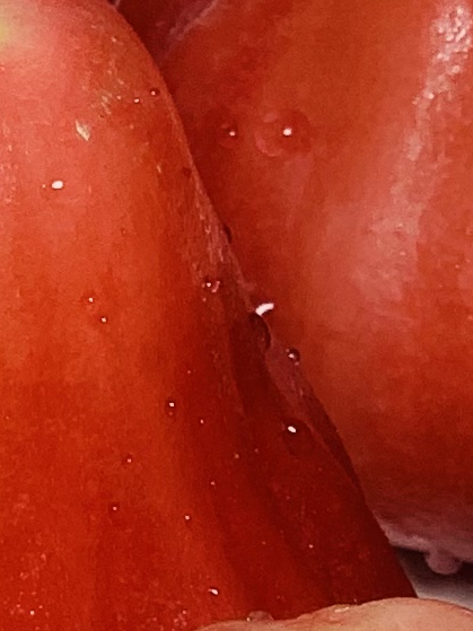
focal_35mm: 375
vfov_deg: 5.3
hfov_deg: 3.9
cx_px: -186
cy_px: 307
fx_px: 6835
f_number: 2.4
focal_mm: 6
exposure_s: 1/122
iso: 16
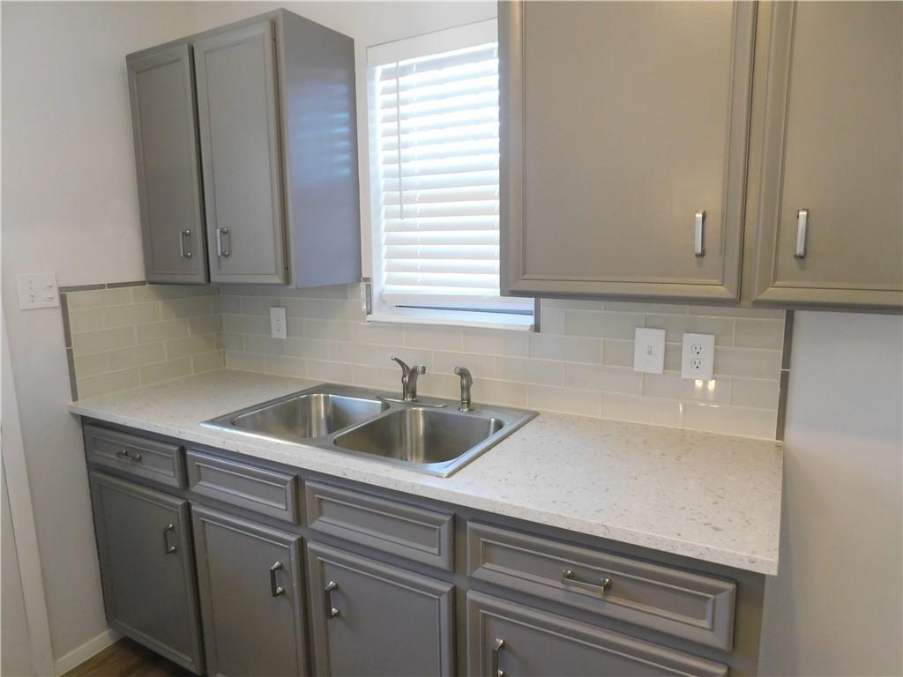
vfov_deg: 58.9
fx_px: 600
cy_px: 338
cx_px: 452
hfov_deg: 73.9
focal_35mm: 23
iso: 280
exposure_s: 1/30
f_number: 3
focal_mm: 4
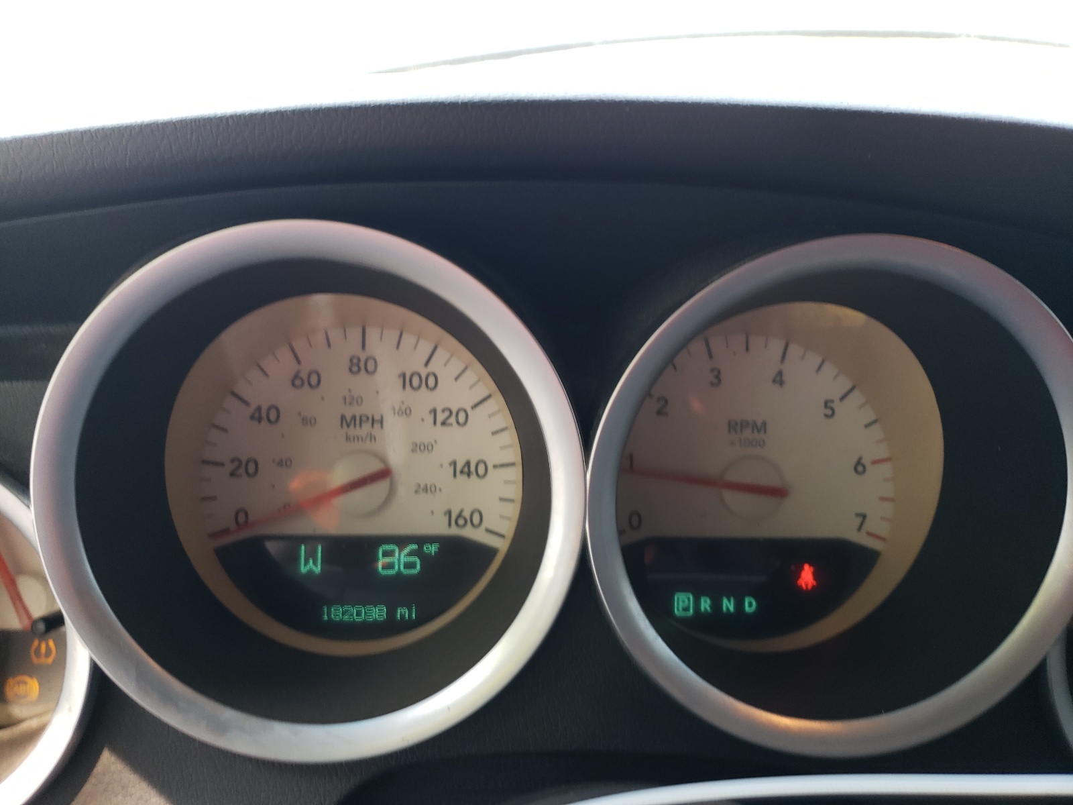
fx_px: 806
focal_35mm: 26
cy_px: 402
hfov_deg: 67.3
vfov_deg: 53.1
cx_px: 536
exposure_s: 1/50
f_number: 1.5
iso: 61
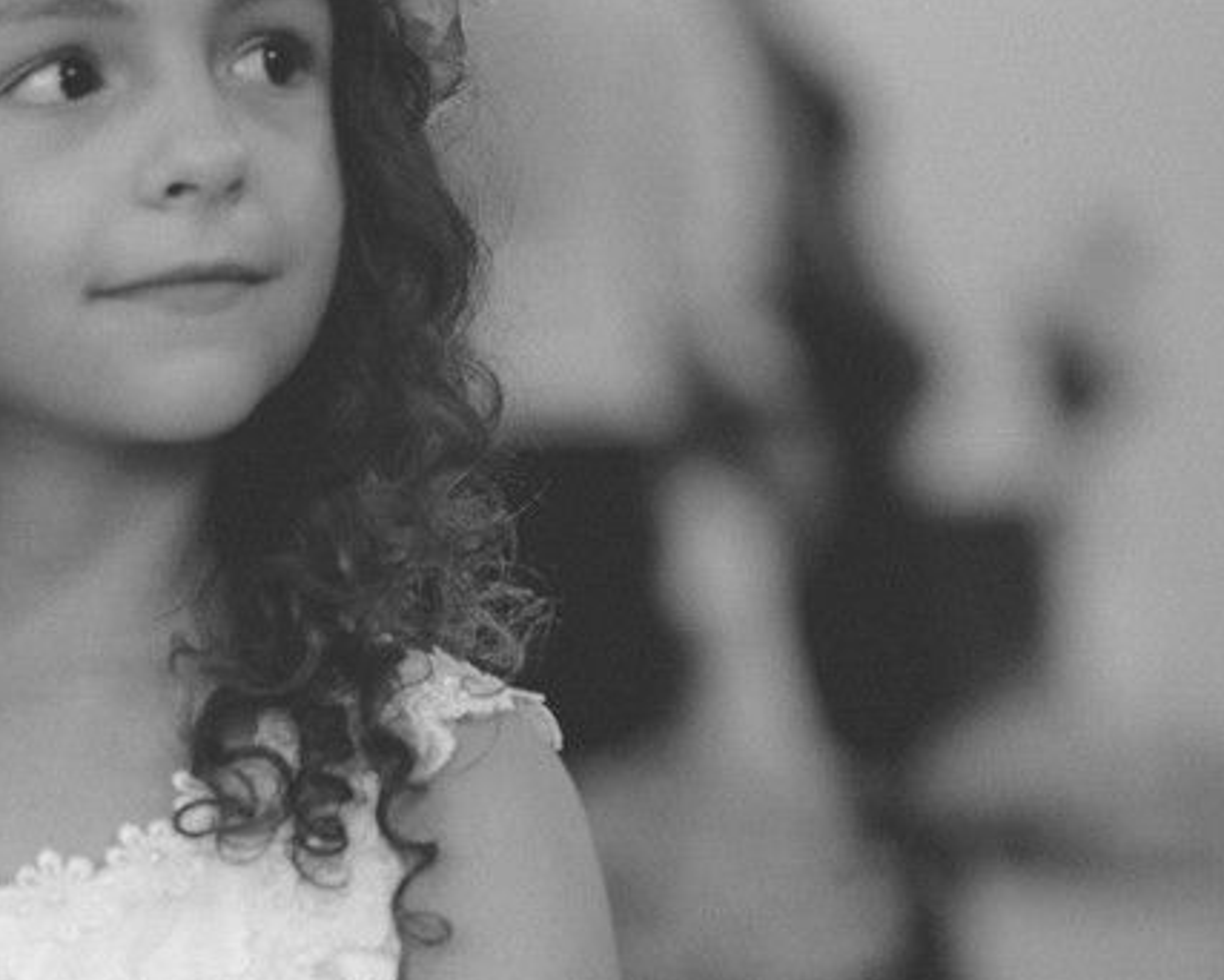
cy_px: 771
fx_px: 8118
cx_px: -333
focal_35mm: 224
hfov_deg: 8.5
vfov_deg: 6.9
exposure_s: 1/125
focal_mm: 85
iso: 1600
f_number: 2.5
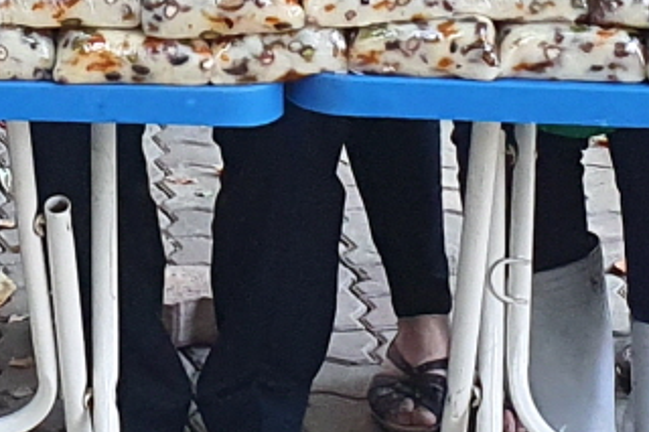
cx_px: 105
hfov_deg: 12.1
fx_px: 3045
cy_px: -339
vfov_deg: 7.9
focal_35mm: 169
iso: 250
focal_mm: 4.32
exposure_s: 1/120
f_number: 2.4
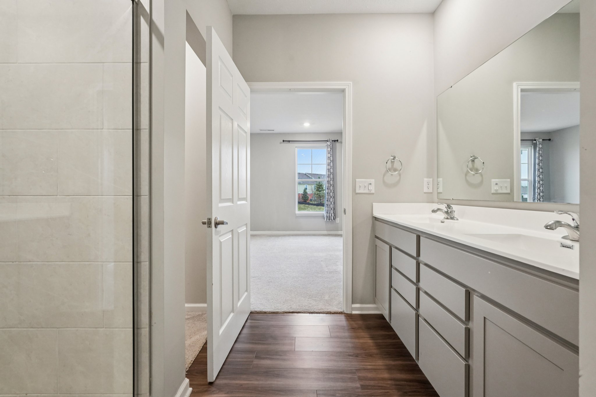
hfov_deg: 96.7
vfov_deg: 73.7
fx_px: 265
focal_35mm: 16
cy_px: 198
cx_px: 298
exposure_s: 1/30
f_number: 8
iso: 1000
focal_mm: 16
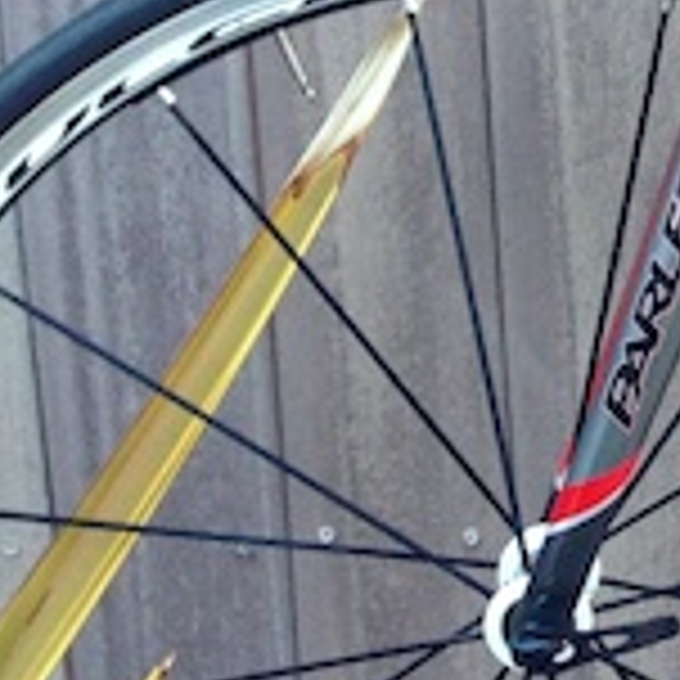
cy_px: 54
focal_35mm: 155
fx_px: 3445
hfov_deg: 10.3
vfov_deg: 11.2
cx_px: 1405
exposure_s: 1/120
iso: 80
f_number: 2.4
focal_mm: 4.13
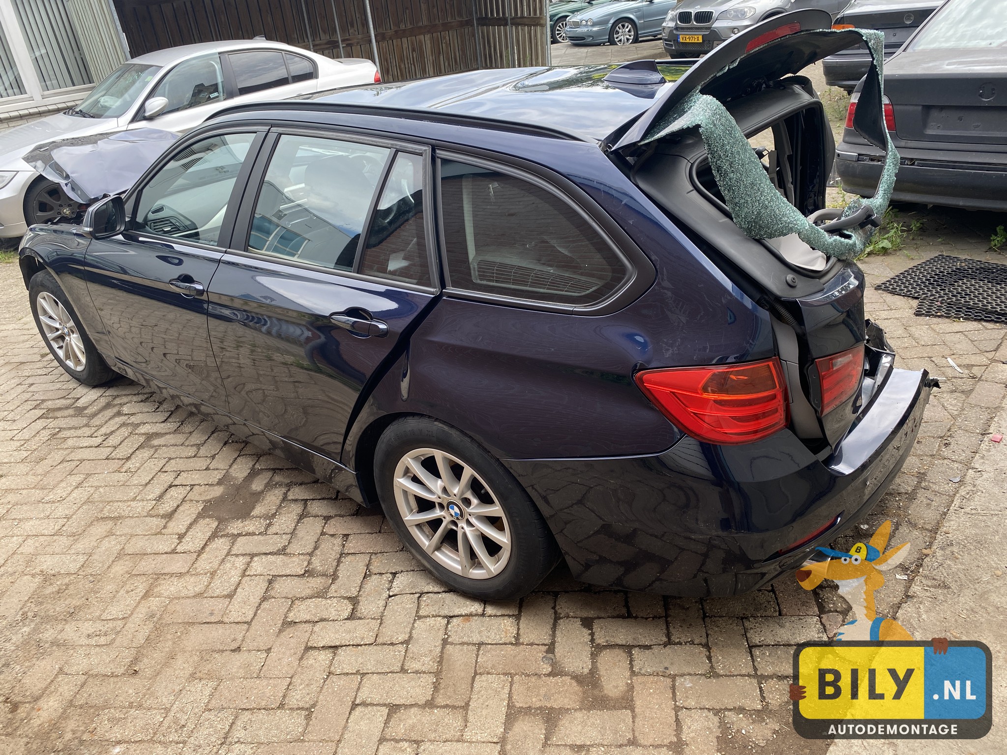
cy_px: 378
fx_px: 756
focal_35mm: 26
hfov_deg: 67.3
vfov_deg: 53.1
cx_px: 504
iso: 32
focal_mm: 4.25
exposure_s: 1/343
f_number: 1.8
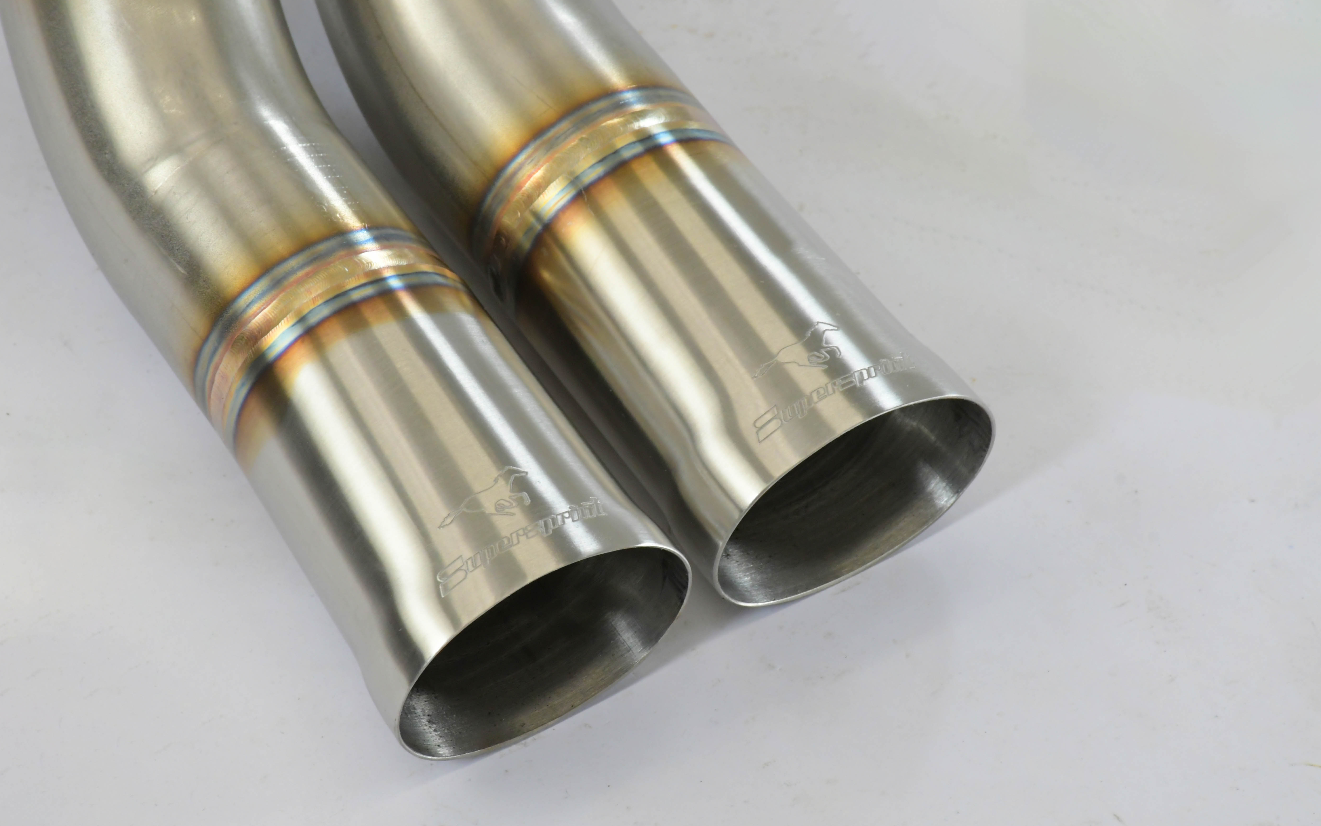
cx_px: 662
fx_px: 7740
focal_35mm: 215
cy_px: 392
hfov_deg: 9.8
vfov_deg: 6.1
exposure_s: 1/100
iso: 2500
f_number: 13
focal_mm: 140
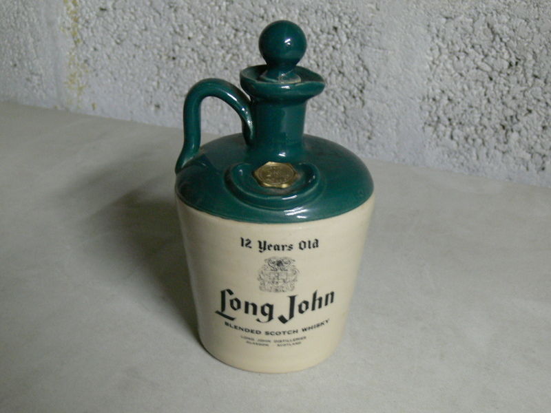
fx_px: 748
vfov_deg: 30.9
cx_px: 276
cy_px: 206
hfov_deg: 40.4
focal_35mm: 47
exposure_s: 1/6
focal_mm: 9.5
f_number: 3.2
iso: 200
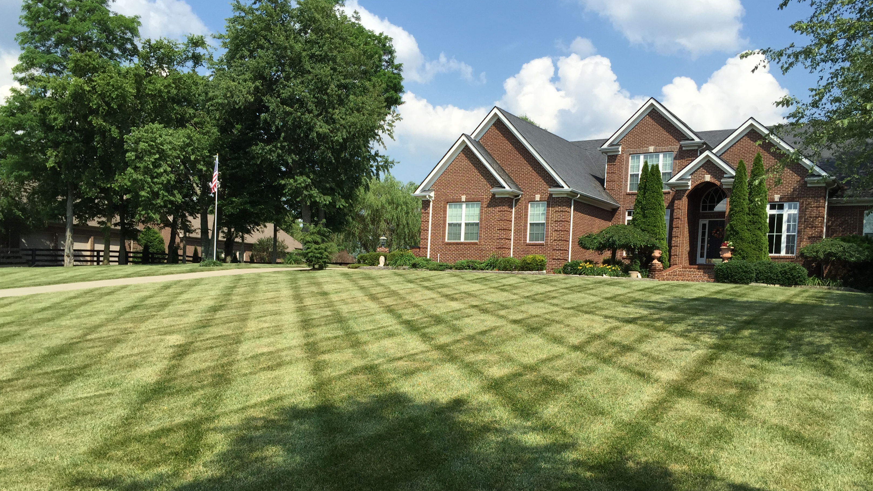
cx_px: 437
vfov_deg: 36.4
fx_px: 741
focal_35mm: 32
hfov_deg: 61.0
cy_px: 315
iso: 32
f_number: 2.2
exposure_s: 1/1799
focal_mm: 4.15
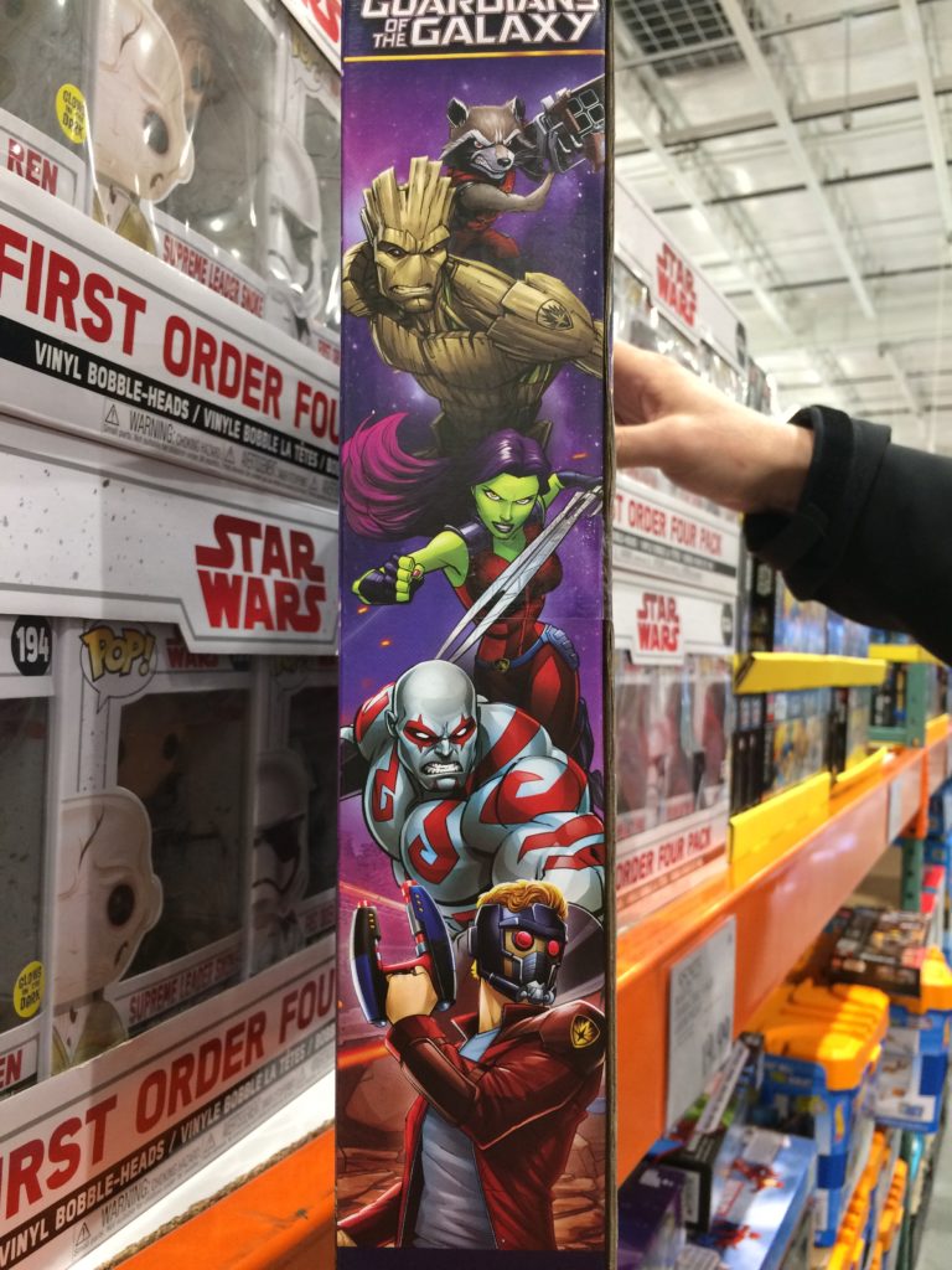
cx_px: 476
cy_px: 635
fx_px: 1063
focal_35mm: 29
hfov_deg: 48.2
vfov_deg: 61.7
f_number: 2.2
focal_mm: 4.15
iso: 160
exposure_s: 1/33
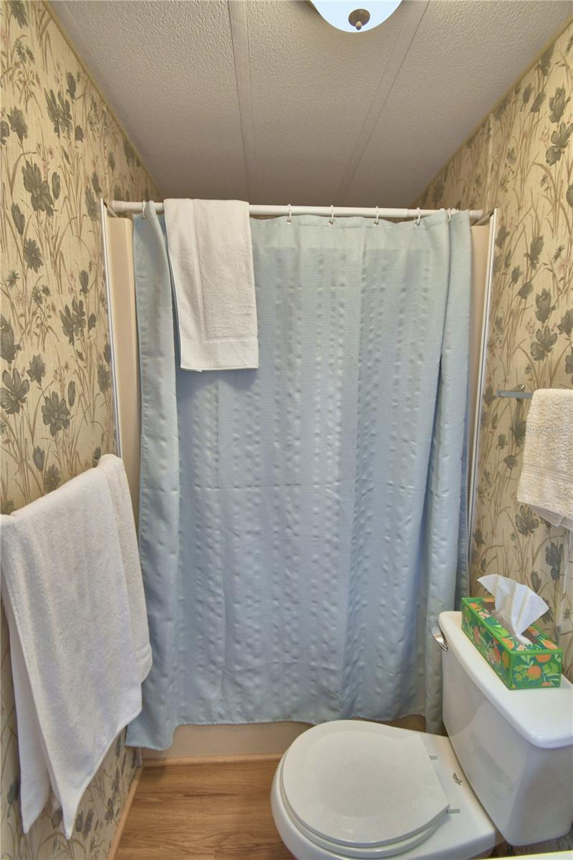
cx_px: 286
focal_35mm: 15
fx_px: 358
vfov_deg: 100.4
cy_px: 430
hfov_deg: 77.3
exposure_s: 1/30
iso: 640
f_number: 4.5
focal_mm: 10
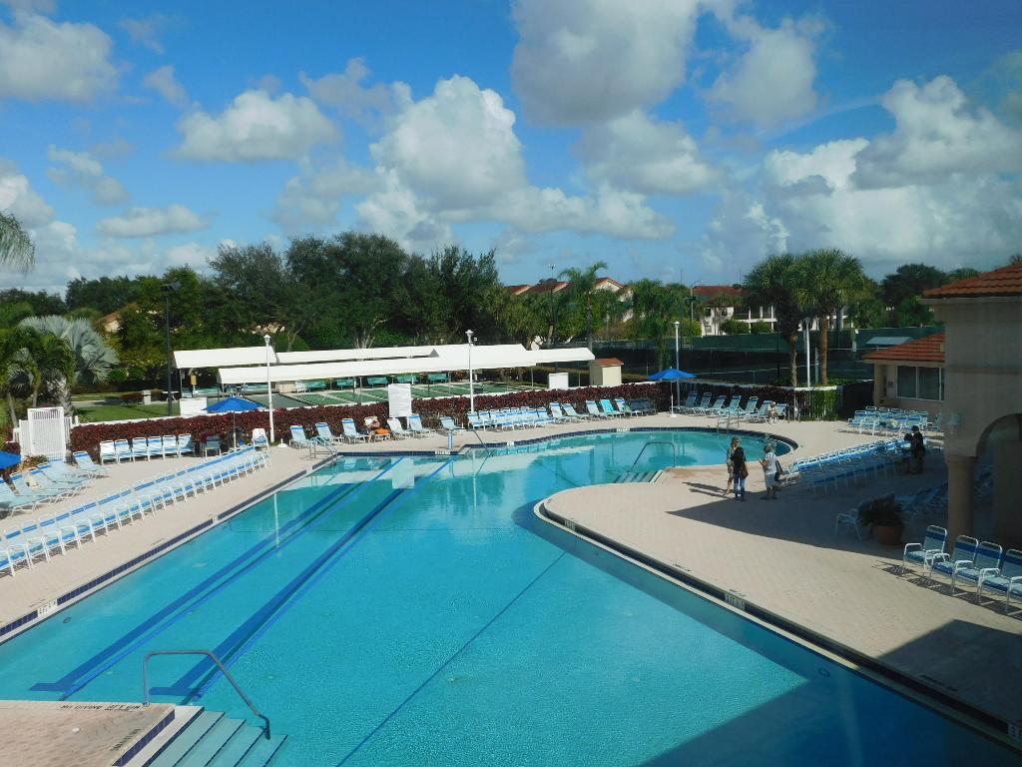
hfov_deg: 60.0
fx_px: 886
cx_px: 511
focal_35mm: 30
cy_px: 384
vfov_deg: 46.8
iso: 125
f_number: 6.4
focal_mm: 5.3
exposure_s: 1/640
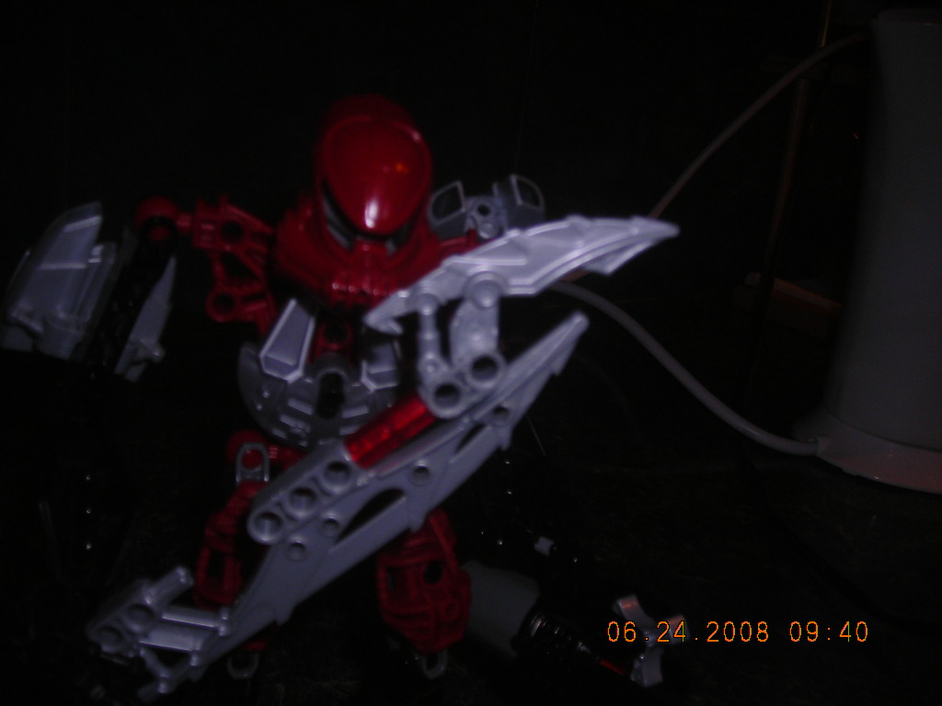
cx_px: 471
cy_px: 353
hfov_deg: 49.0
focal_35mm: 38
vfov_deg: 37.7
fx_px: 1034
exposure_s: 1/60.1
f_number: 3.2
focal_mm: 6.3
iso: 50
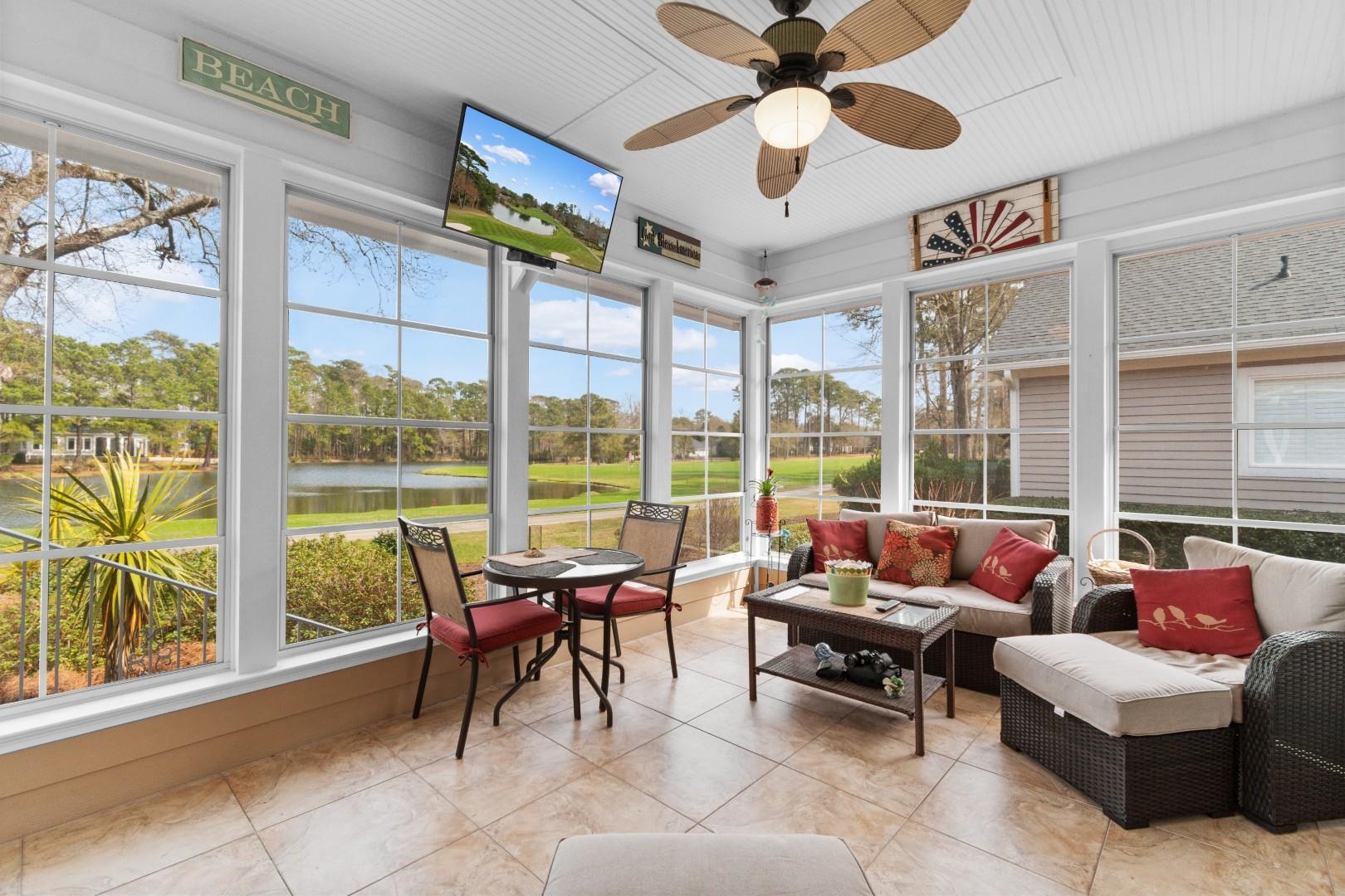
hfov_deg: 100.4
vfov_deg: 77.3
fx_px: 560
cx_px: 672
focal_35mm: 15
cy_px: 448
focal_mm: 10
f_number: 4.5
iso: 100
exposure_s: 1/60
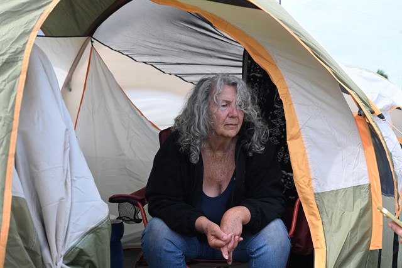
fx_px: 558
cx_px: 201
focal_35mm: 50
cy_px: 134
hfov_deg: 39.6
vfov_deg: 27.0
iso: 160
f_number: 7.1
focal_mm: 50
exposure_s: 1/200
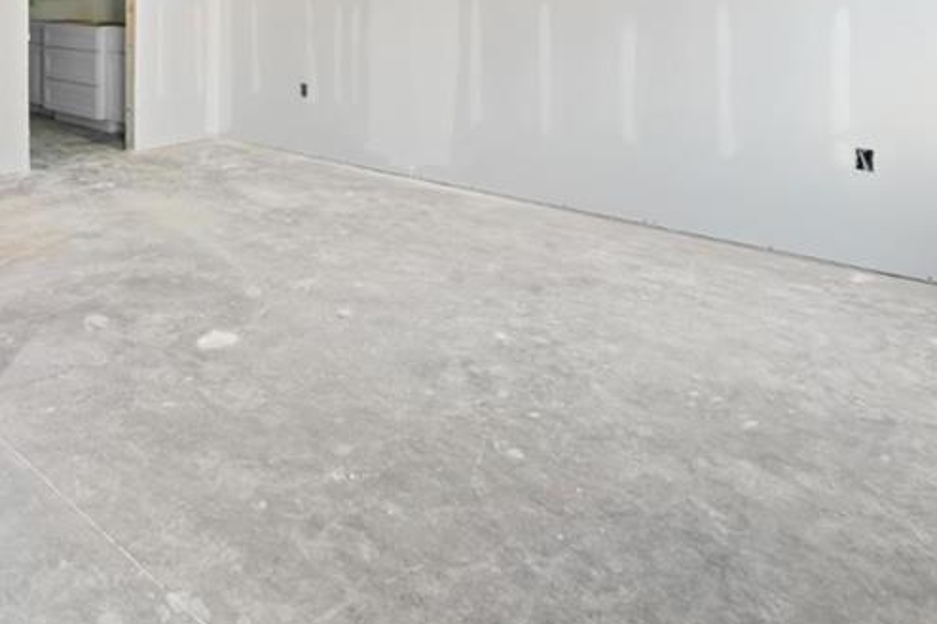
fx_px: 755
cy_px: -8
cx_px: 152
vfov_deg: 39.4
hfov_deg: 57.5
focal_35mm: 29
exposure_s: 1/6
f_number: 7.1
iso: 320
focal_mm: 14
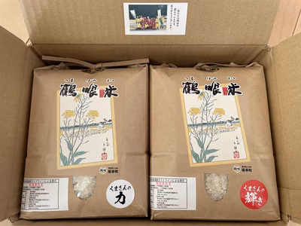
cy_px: 113
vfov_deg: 53.1
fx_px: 226
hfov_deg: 67.3
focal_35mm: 26
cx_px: 150
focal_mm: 4.2
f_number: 1.6
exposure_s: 1/119
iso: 125
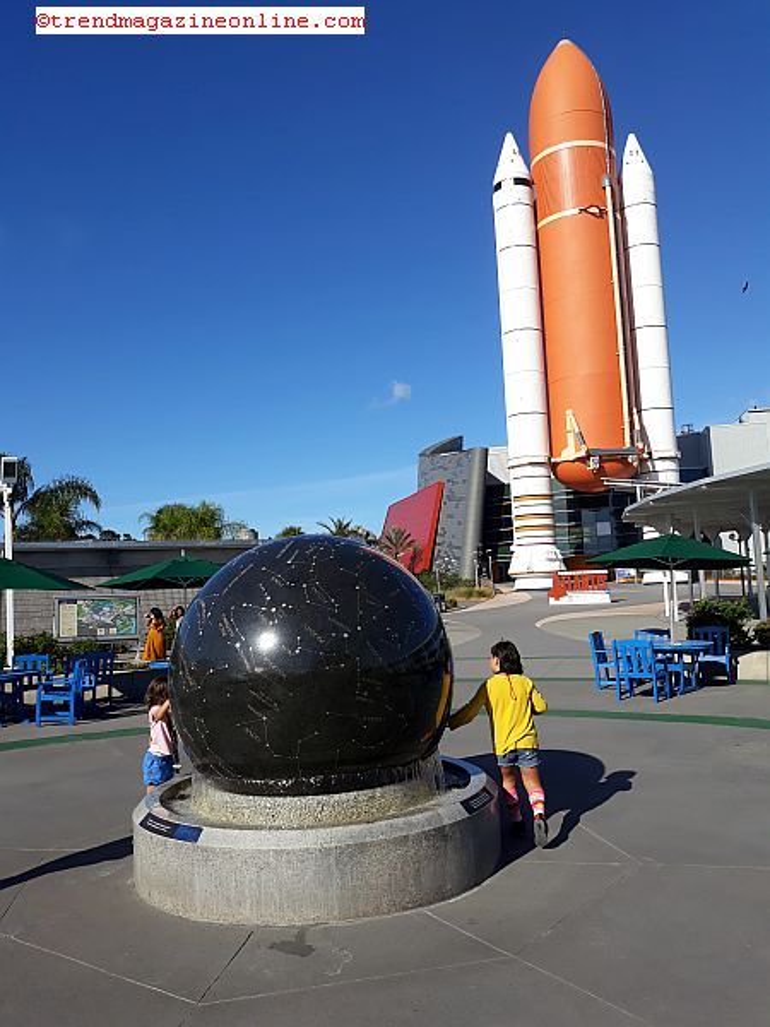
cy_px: 514
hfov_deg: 49.7
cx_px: 385
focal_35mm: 28
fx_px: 830
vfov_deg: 63.4
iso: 40
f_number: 1.7
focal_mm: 3.7
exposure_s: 1/2242
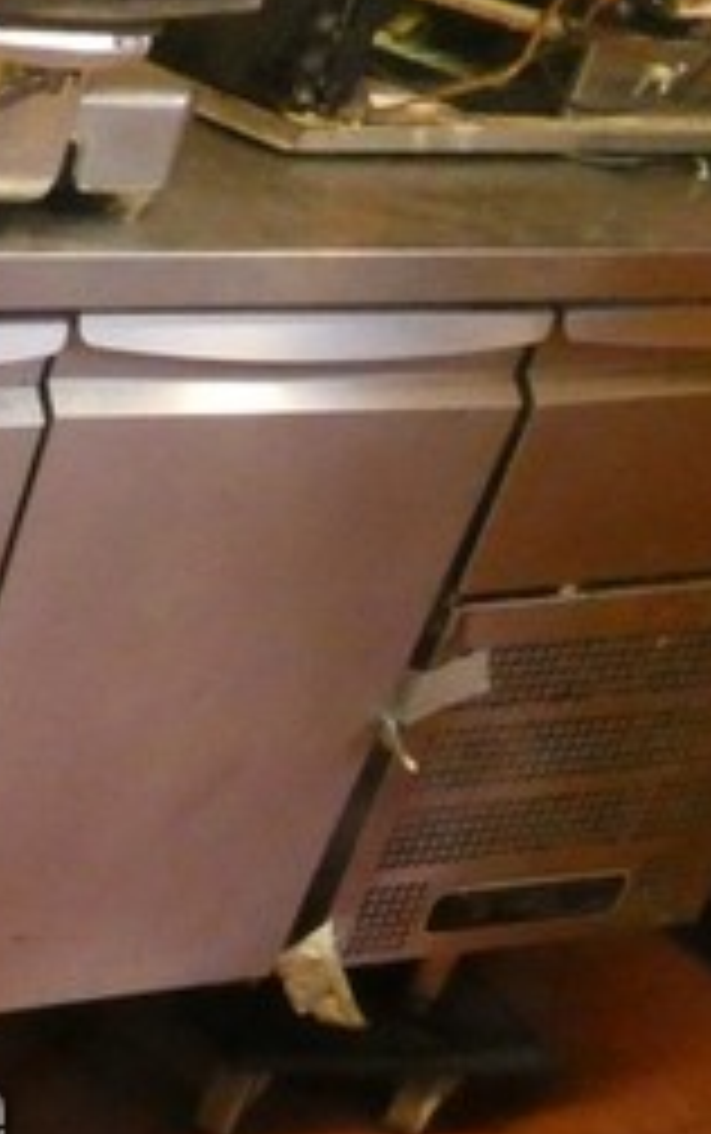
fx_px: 1887
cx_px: -596
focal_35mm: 61
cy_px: 648
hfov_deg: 17.2
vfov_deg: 33.4
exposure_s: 1/10
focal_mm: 3.6
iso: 1600
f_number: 8
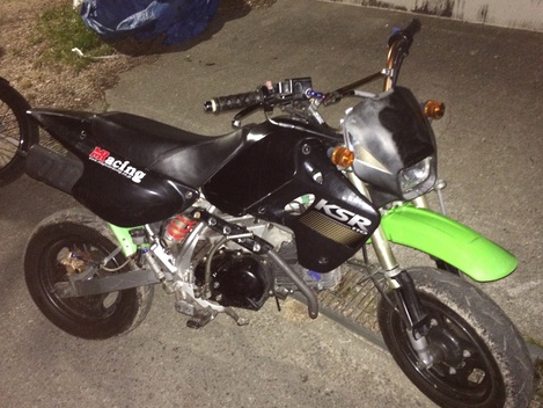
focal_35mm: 32
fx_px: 502
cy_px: 215
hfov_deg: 56.8
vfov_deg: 44.2
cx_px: 265
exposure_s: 1/16
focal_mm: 4.12
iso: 500
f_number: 2.2
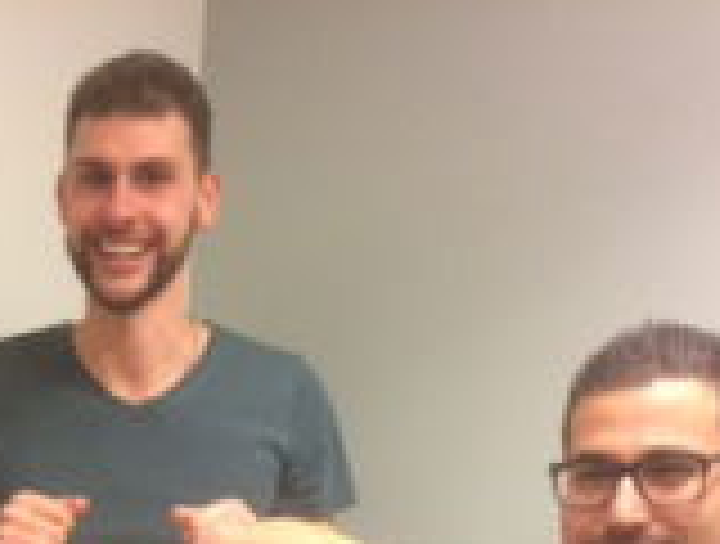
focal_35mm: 90
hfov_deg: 21.0
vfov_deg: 15.2
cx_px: 9
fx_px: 1878
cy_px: 838
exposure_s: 1/33
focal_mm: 4.15
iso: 125
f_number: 2.2
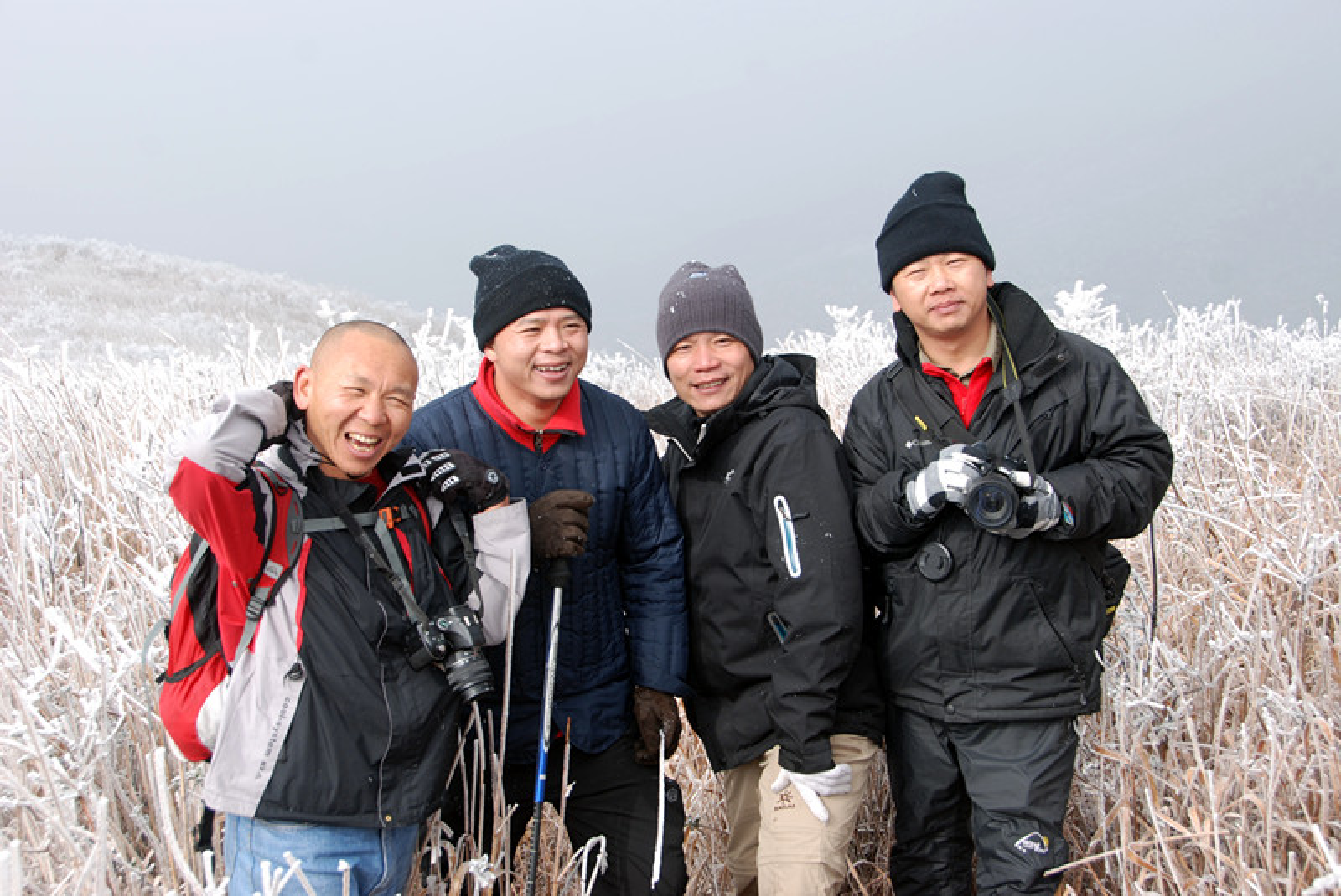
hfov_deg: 36.8
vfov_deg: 25.1
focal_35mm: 54
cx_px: 670
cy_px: 448
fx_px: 2013
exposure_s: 1/180
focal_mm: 36
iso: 100
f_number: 6.7
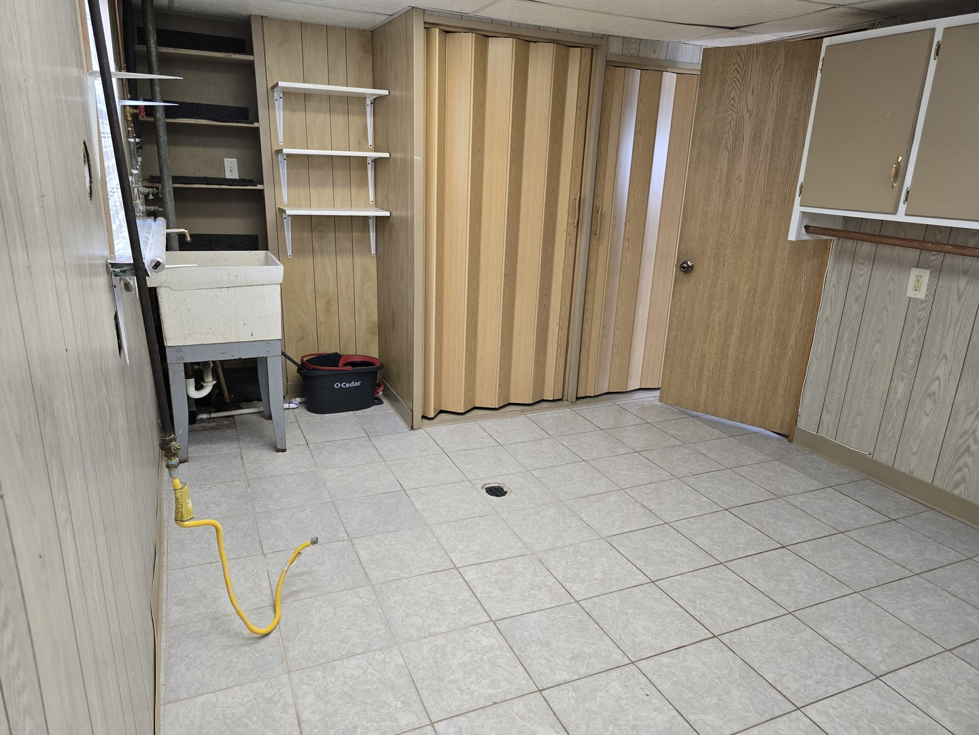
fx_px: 650
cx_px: 490
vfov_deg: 58.9
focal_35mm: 23
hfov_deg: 73.9
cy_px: 368
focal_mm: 6.3
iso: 250
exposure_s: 1/120
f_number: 1.7
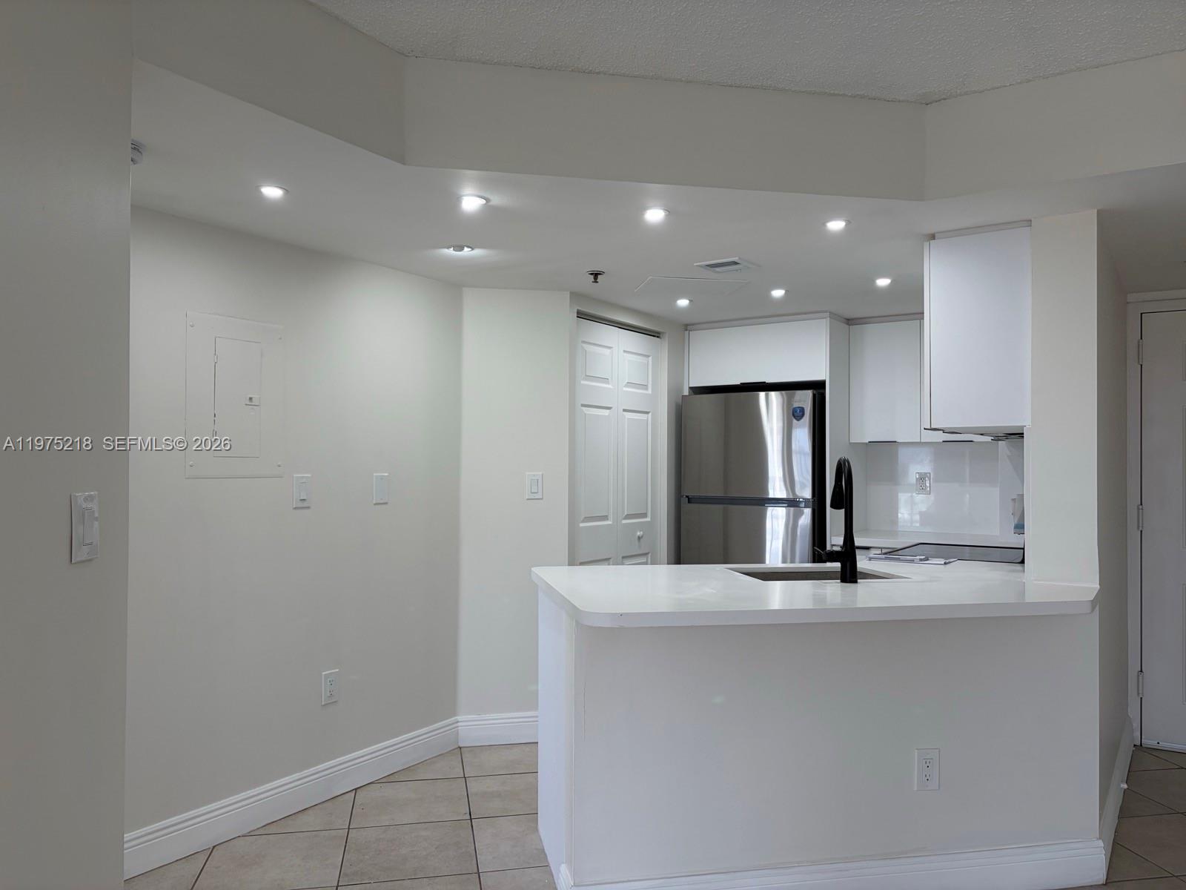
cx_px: 593
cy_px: 445
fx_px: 891
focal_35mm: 26
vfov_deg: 53.1
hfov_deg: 67.3
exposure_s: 1/121
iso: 40
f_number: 1.6
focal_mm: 5.96
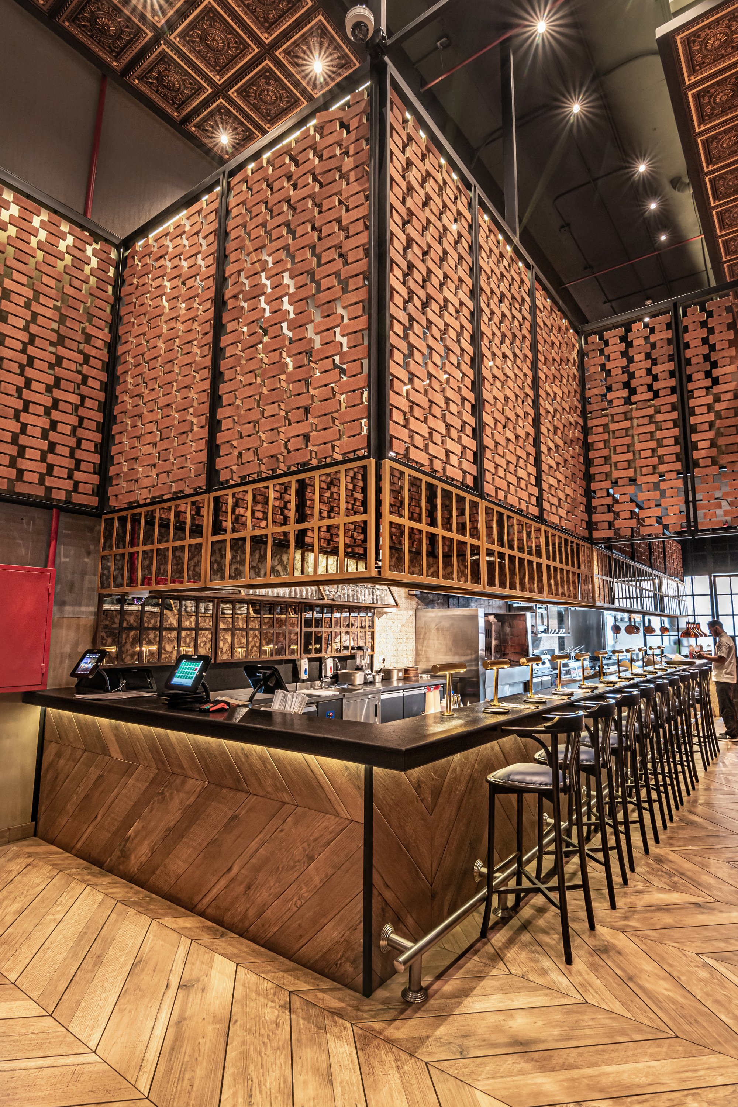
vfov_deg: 92.4
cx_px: 369
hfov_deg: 69.7
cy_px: 554
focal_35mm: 17
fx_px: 530
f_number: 8
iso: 320
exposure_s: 1
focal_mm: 11.5
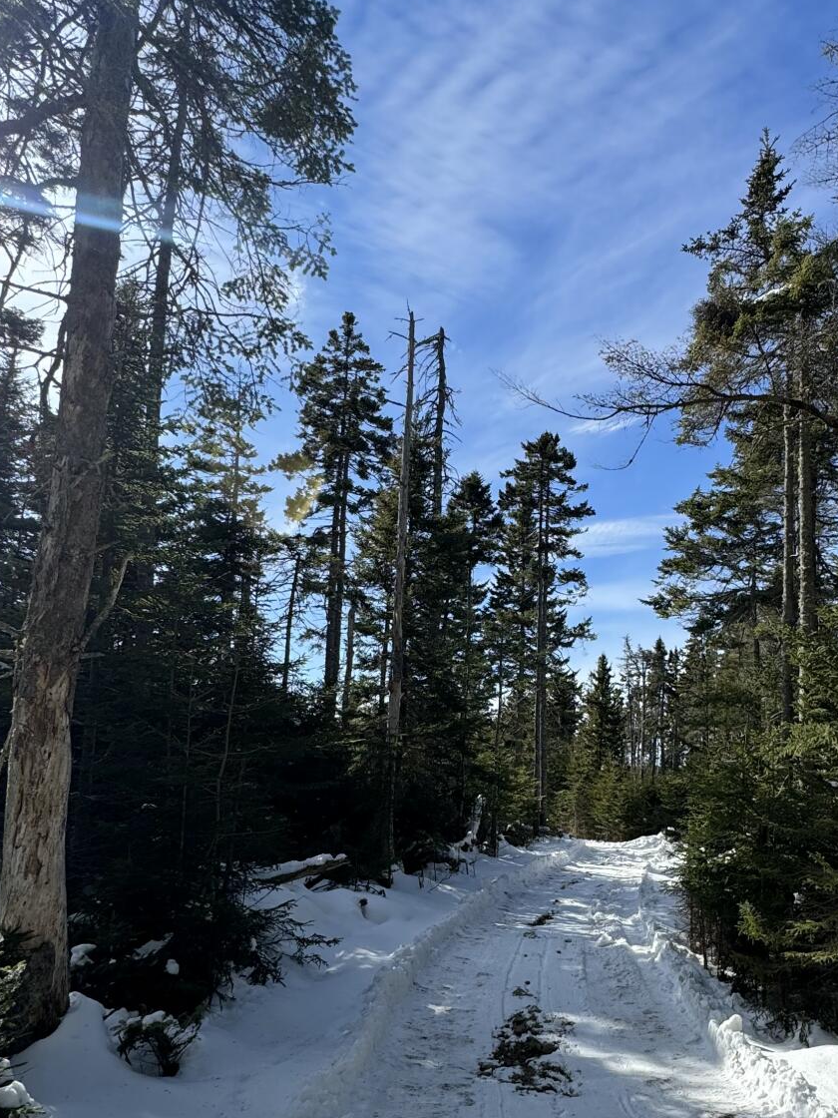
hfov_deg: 53.8
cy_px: 679
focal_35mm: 25
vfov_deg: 68.6
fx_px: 807
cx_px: 560
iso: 40
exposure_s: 1/1637
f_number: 2.2
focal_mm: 2.22
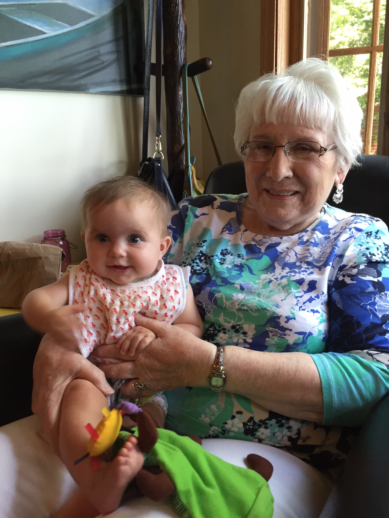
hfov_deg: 48.2
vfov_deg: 61.7
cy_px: 259
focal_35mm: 29
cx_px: 194
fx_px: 435
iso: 100
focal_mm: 4.15
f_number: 2.2
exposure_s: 1/30
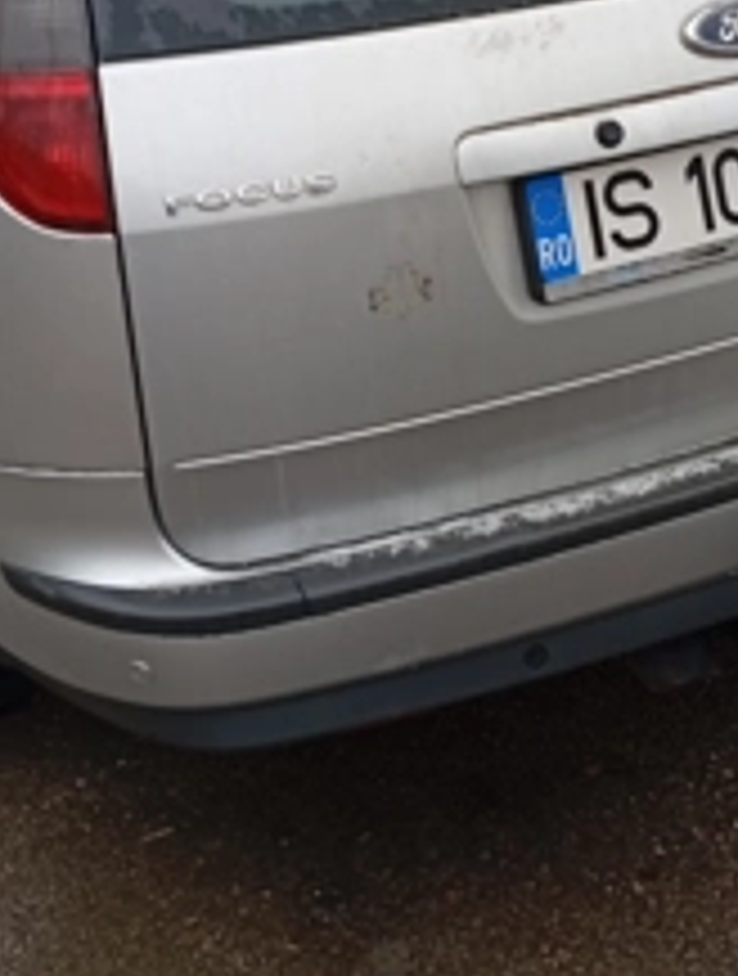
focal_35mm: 66
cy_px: 243
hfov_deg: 22.1
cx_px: 562
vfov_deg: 28.9
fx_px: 1867
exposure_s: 1/100
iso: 54
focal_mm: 3.98
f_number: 1.8
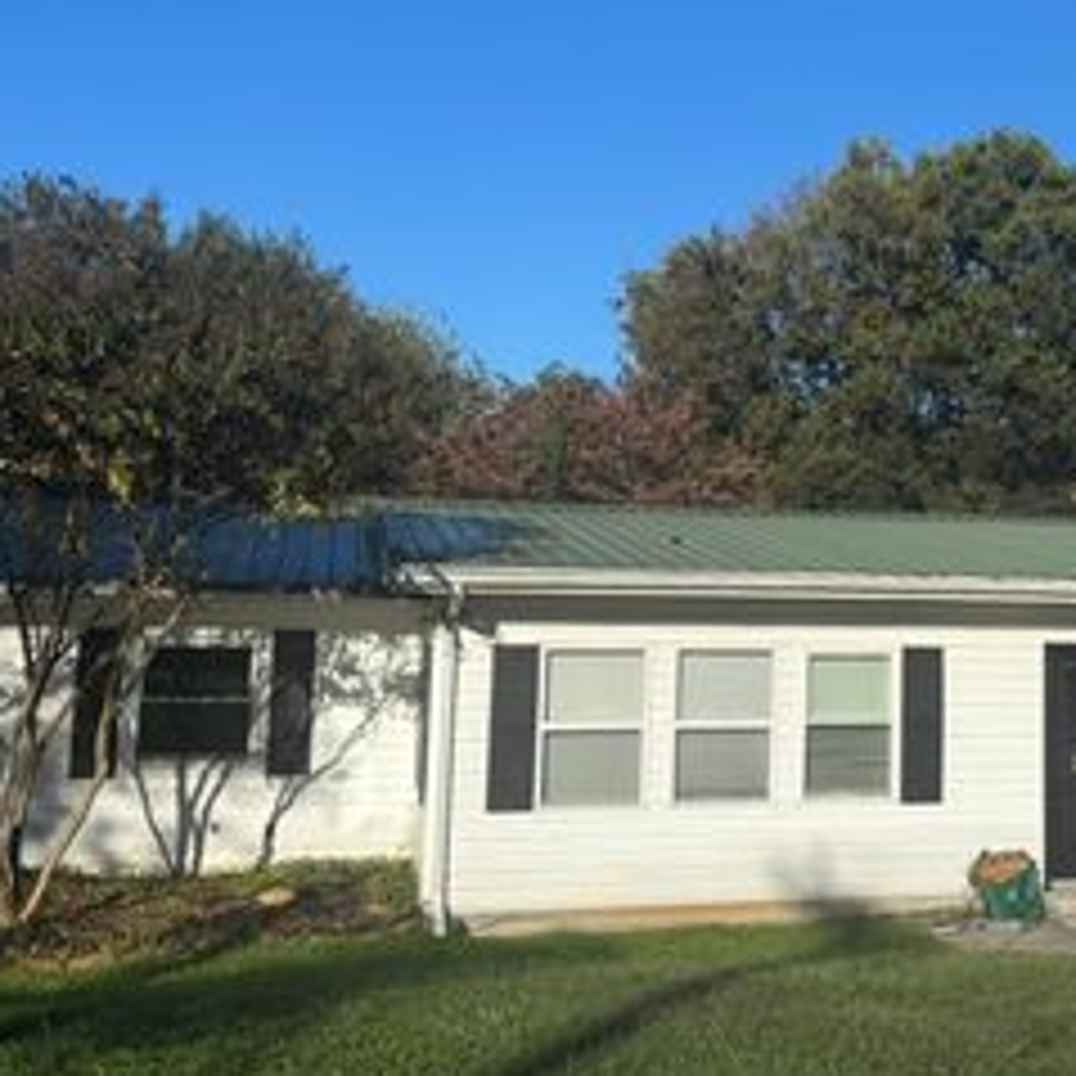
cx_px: 864
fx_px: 1688
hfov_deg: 34.3
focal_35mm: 48
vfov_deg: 35.1
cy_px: 394
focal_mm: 5.96
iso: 50
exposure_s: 1/4630
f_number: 1.6
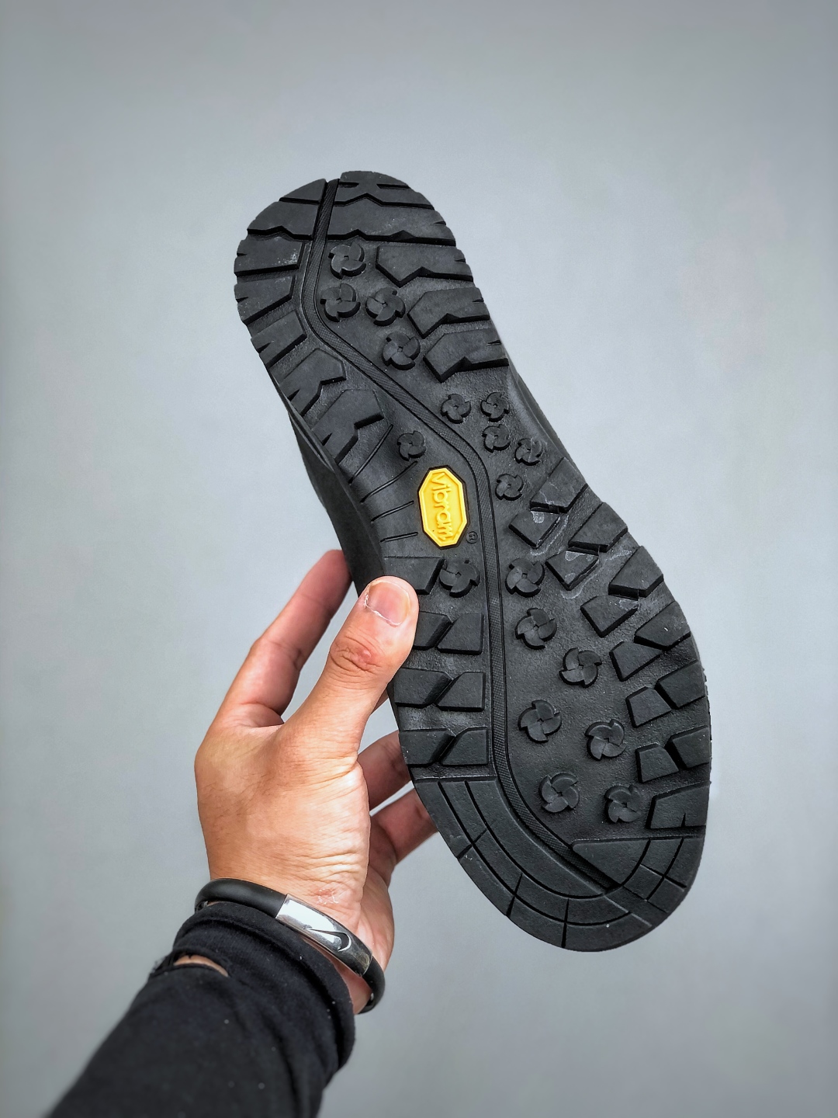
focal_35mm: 57
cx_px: 419
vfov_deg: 33.8
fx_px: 1840
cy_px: 559
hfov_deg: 25.7
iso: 20
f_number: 2.8
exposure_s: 1/33
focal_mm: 6.6
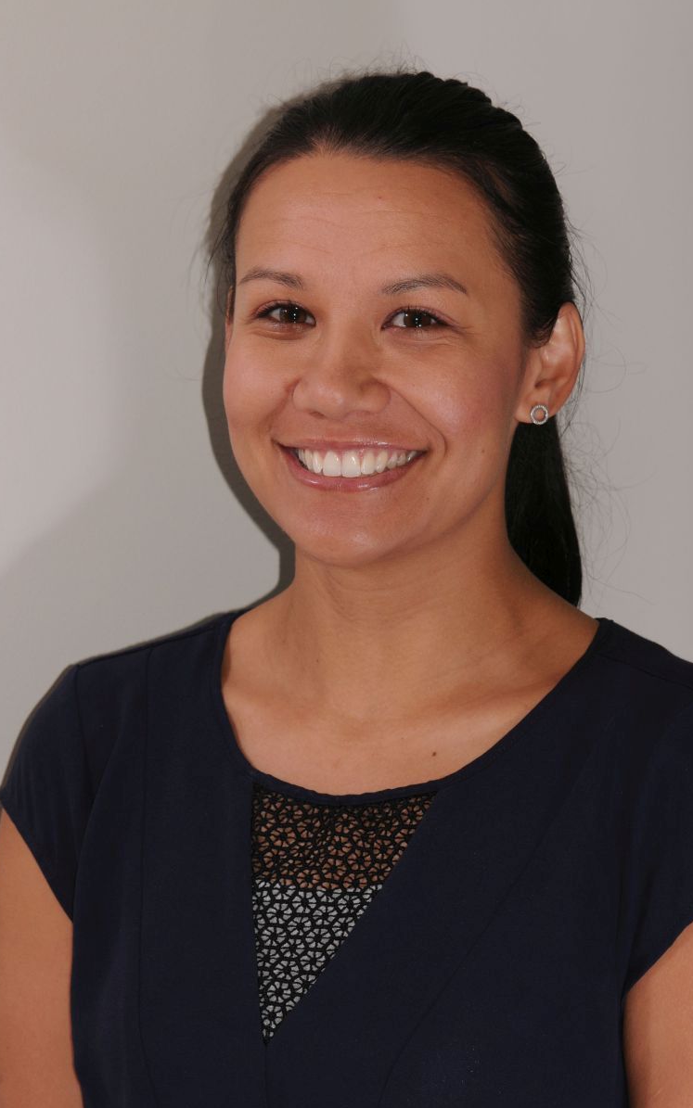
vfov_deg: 13.0
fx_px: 4880
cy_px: 555
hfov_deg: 8.1
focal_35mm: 162
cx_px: 363
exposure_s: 1/250
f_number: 9
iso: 250
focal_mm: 105
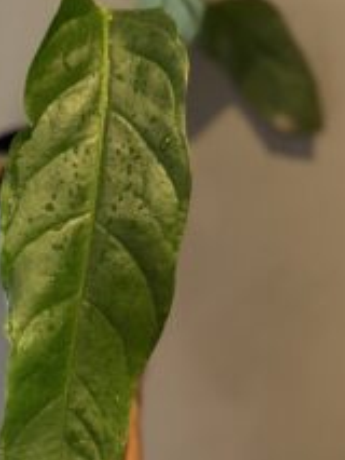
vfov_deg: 41.7
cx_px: 39
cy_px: 287
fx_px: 597
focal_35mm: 45
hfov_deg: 30.9
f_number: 1.78
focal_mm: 6.76
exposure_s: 1/60
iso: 320
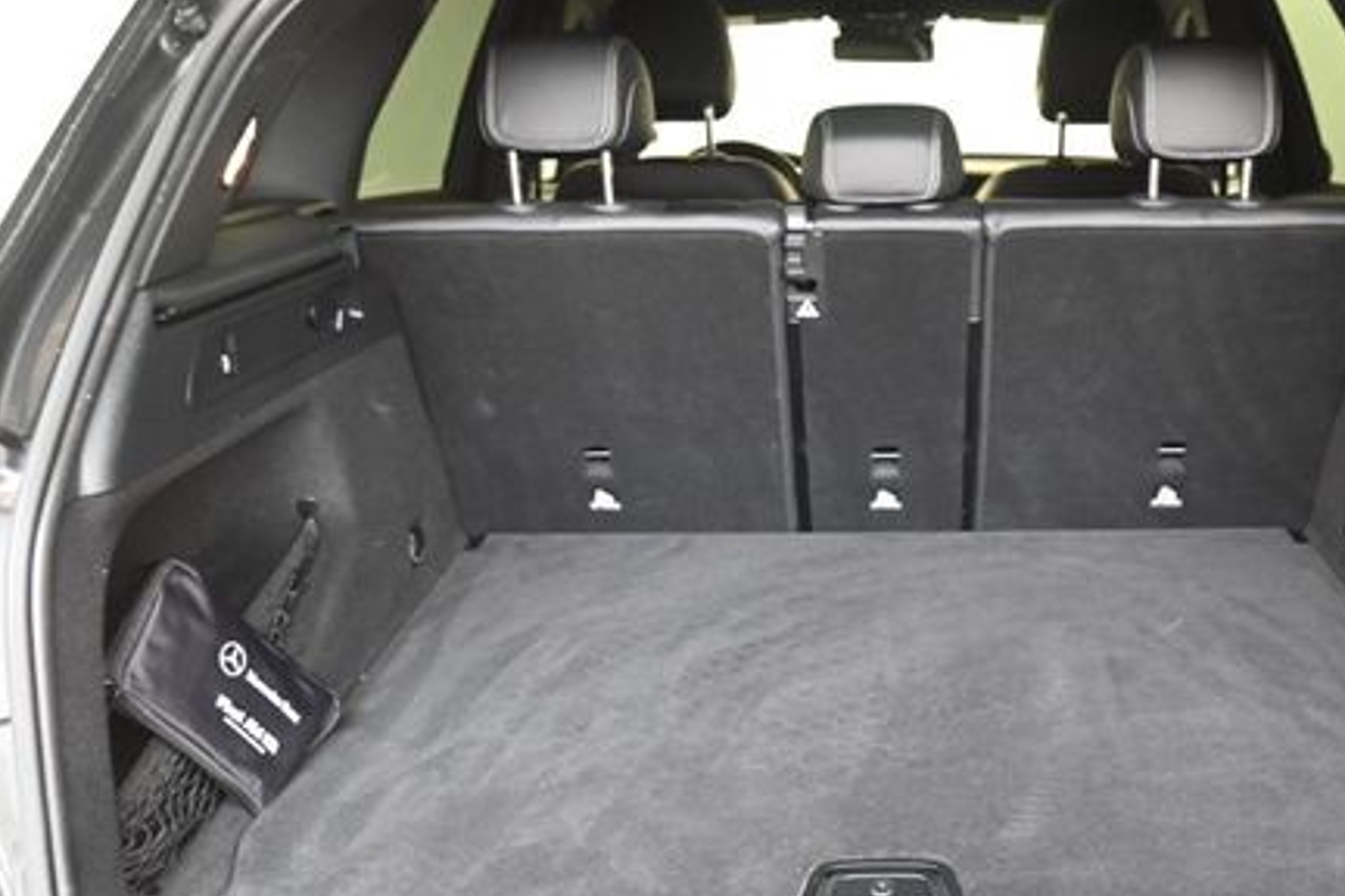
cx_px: 912
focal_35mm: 40
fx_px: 1494
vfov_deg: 33.3
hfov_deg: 47.6
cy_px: 513
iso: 6400
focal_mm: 27
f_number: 5.6
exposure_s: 1/60
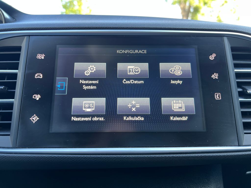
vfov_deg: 53.1
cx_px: 126
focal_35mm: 26
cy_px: 94
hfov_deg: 67.3
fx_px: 189
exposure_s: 1/121
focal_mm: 5.7
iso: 100
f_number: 1.5
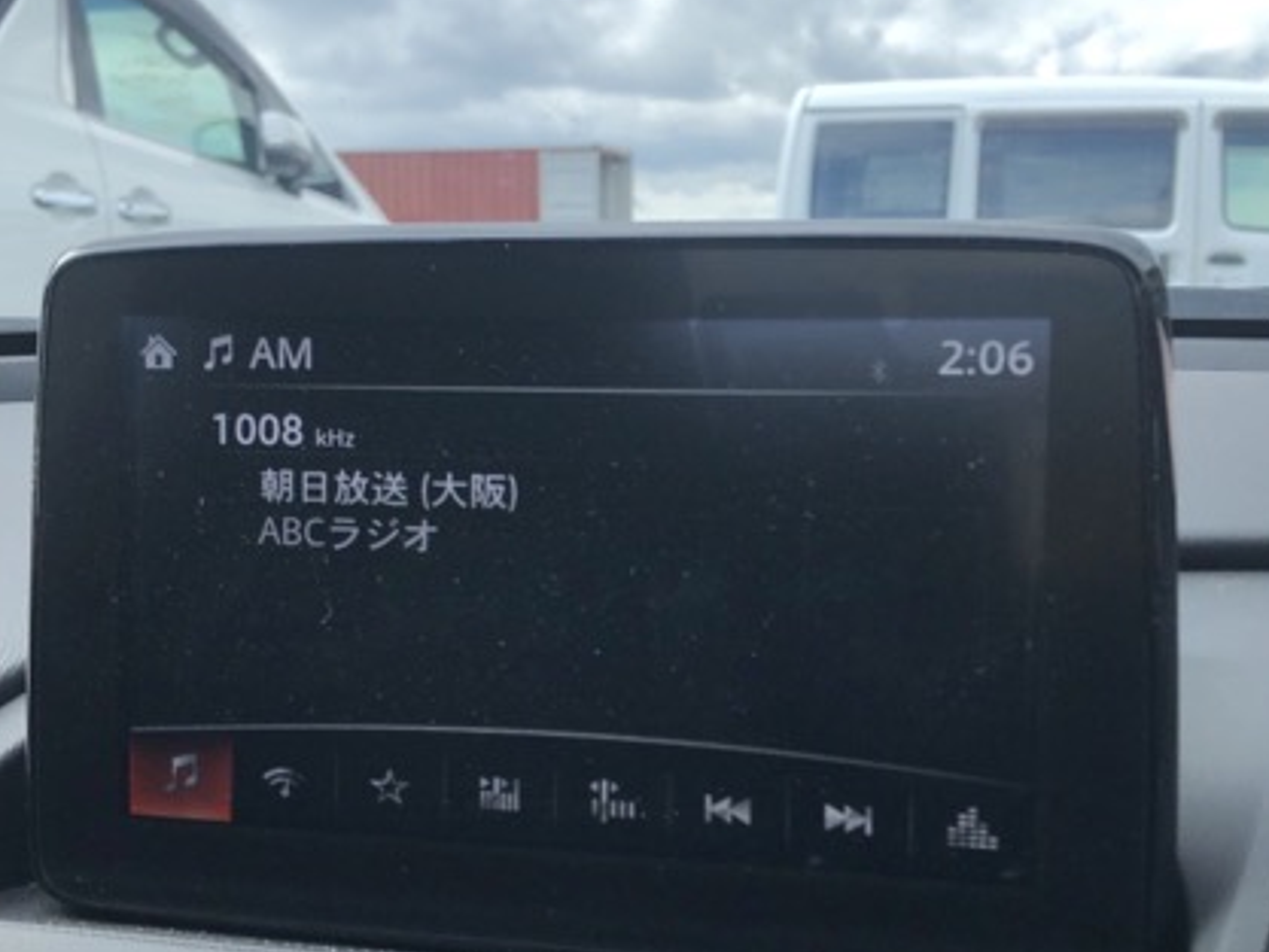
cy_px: 535
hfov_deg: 43.8
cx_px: 679
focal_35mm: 43
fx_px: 1577
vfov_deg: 33.6
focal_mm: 3.99
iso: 20
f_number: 1.8
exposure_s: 1/521
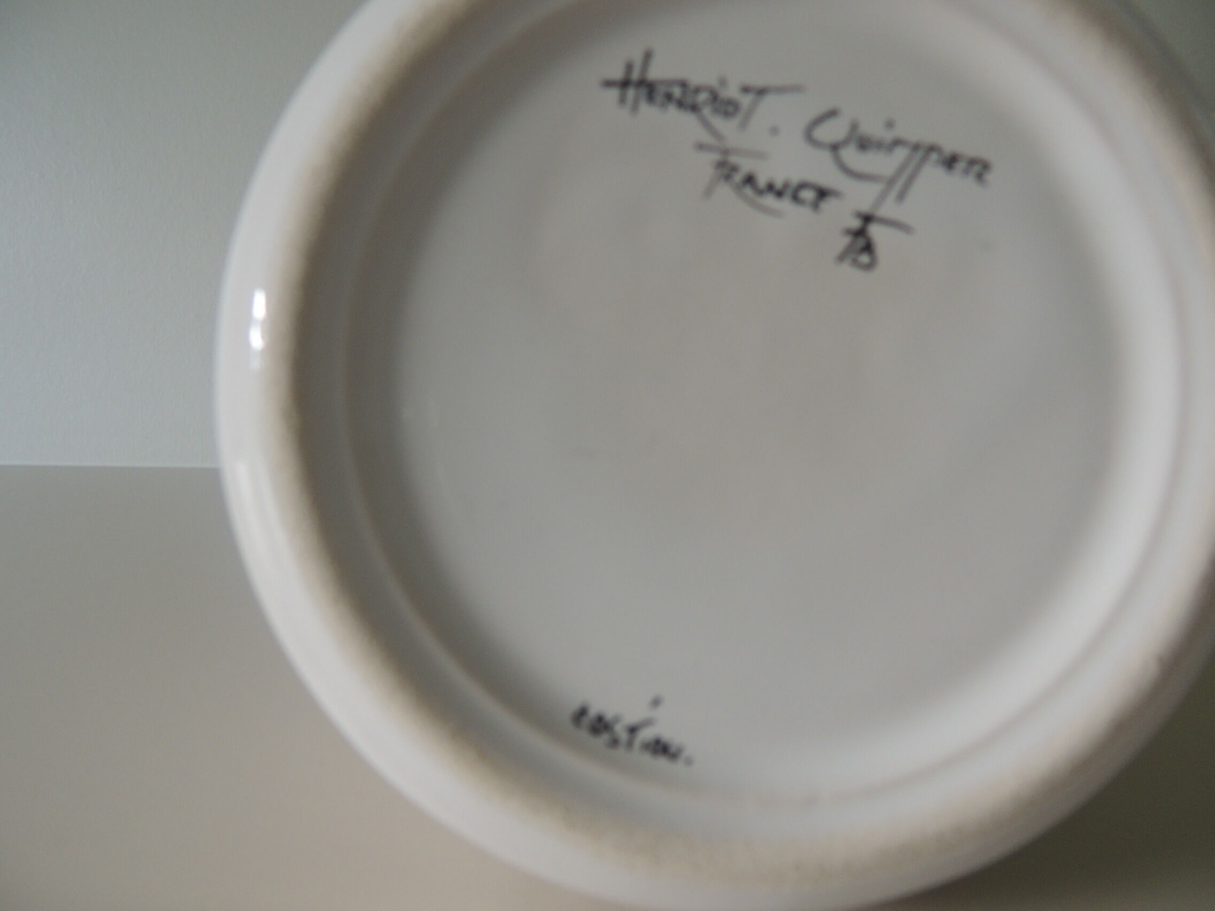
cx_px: 608
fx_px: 842
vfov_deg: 56.8
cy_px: 456
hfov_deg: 71.6
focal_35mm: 24
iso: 160
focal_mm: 4.3
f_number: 3
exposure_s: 1/30
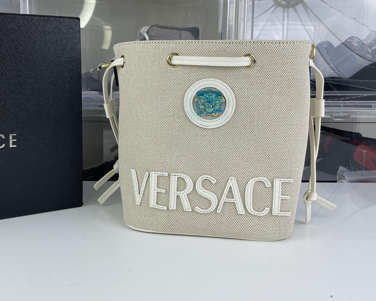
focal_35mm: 35
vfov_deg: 42.0
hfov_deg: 50.9
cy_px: 120
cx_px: 137
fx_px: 389
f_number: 1.6
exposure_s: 1/296
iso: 32
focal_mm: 4.2
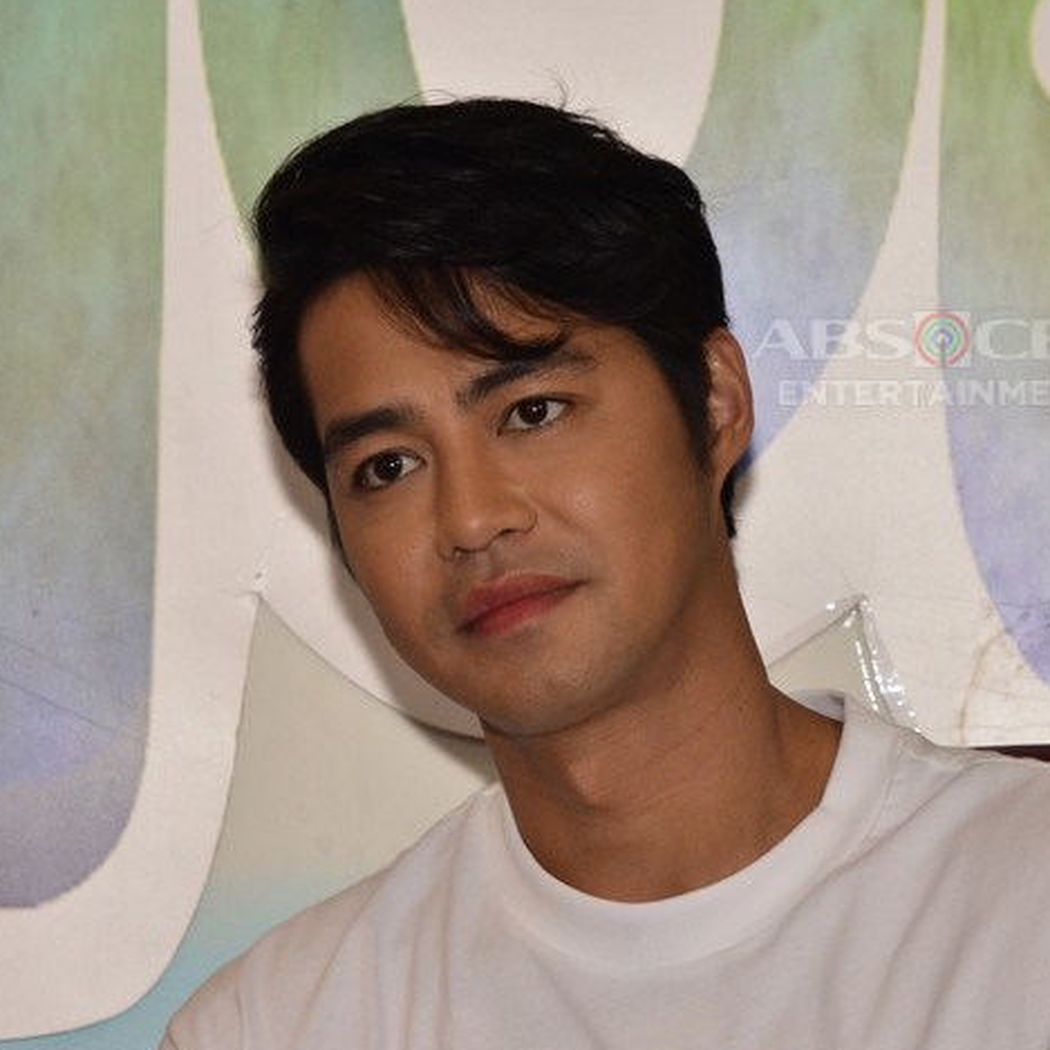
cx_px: 504
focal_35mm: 217
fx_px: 7447
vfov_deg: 8.1
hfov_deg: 8.1
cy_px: 549
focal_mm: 100
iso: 2000
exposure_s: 1/160
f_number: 10
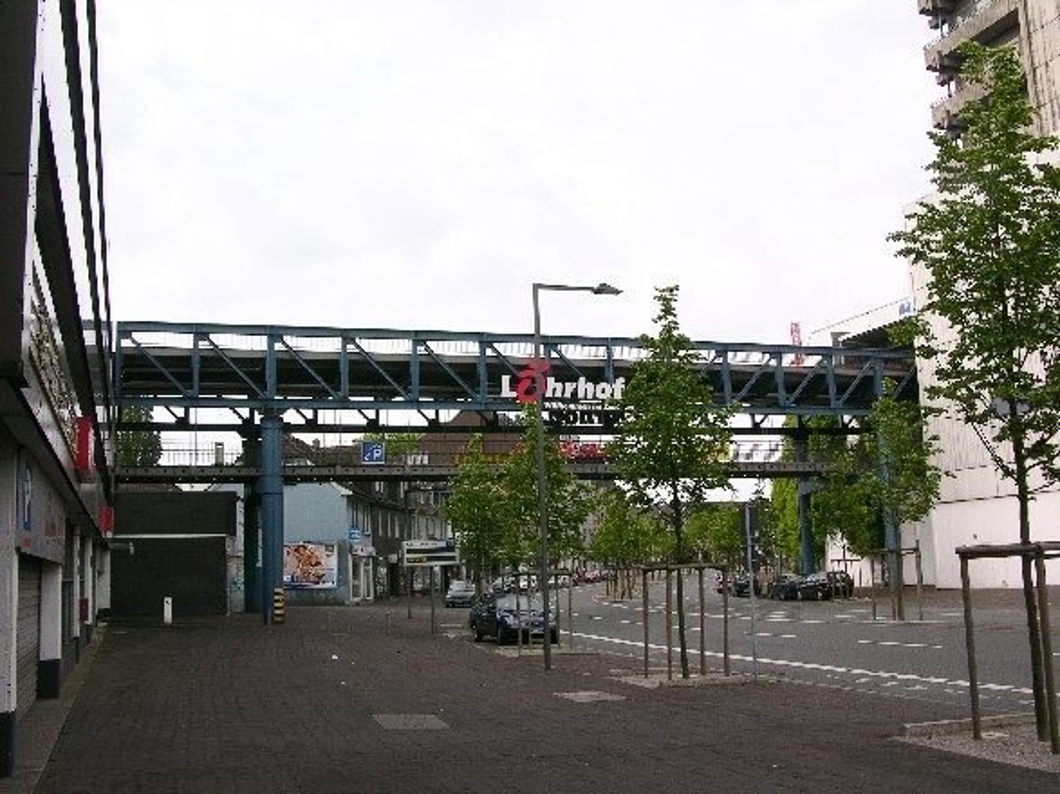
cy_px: 397
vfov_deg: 40.7
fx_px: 1072
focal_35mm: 35
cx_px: 530
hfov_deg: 52.6
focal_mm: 8.9
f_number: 7.1
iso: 50
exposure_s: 1/85.5
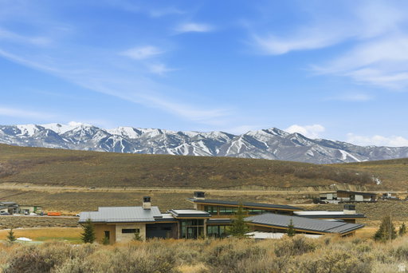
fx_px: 658
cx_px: 204
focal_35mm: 58
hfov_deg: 34.5
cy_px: 136
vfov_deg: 23.4
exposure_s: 1/500
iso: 500
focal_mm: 58
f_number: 9
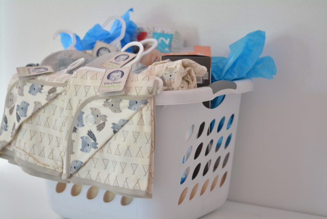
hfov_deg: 27.0
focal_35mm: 75
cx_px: 164
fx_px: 682
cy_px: 110
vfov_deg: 18.2
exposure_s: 1/250
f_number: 1.8
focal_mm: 50
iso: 1000
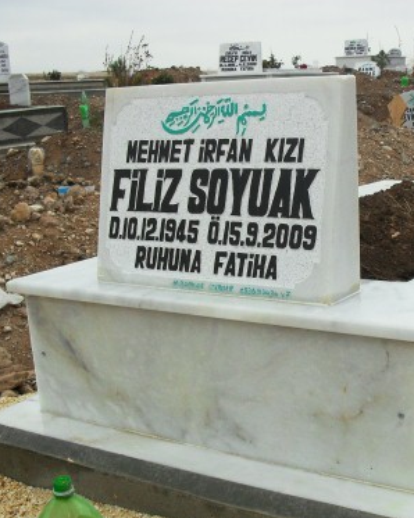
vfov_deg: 34.7
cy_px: 301
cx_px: 339
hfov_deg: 27.4
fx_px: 828
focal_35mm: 54
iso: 100
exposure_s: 1/60
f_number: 3.2
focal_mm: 6.3
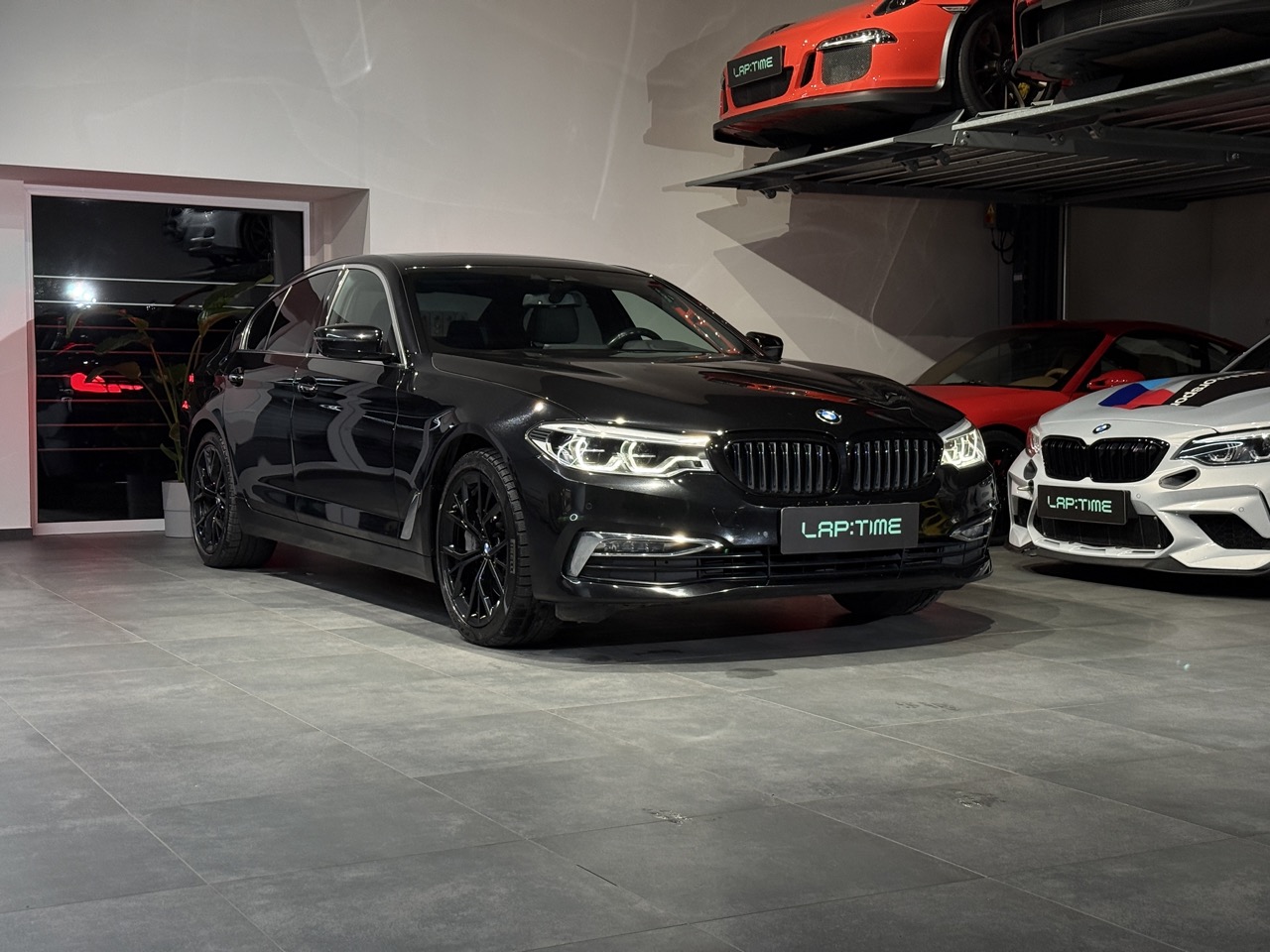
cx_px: 635
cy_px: 476
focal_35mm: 48
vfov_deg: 30.3
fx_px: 1761
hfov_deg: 39.7
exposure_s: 1/55
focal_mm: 6.76
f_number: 1.78
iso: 125
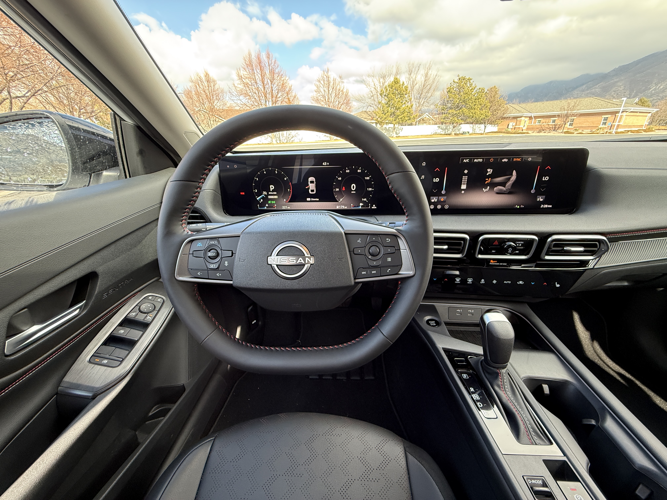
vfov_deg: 85.7
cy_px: 250
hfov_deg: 102.1
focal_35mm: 14
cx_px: 334
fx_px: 270
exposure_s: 1/99
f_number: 2.2
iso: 160
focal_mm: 2.22
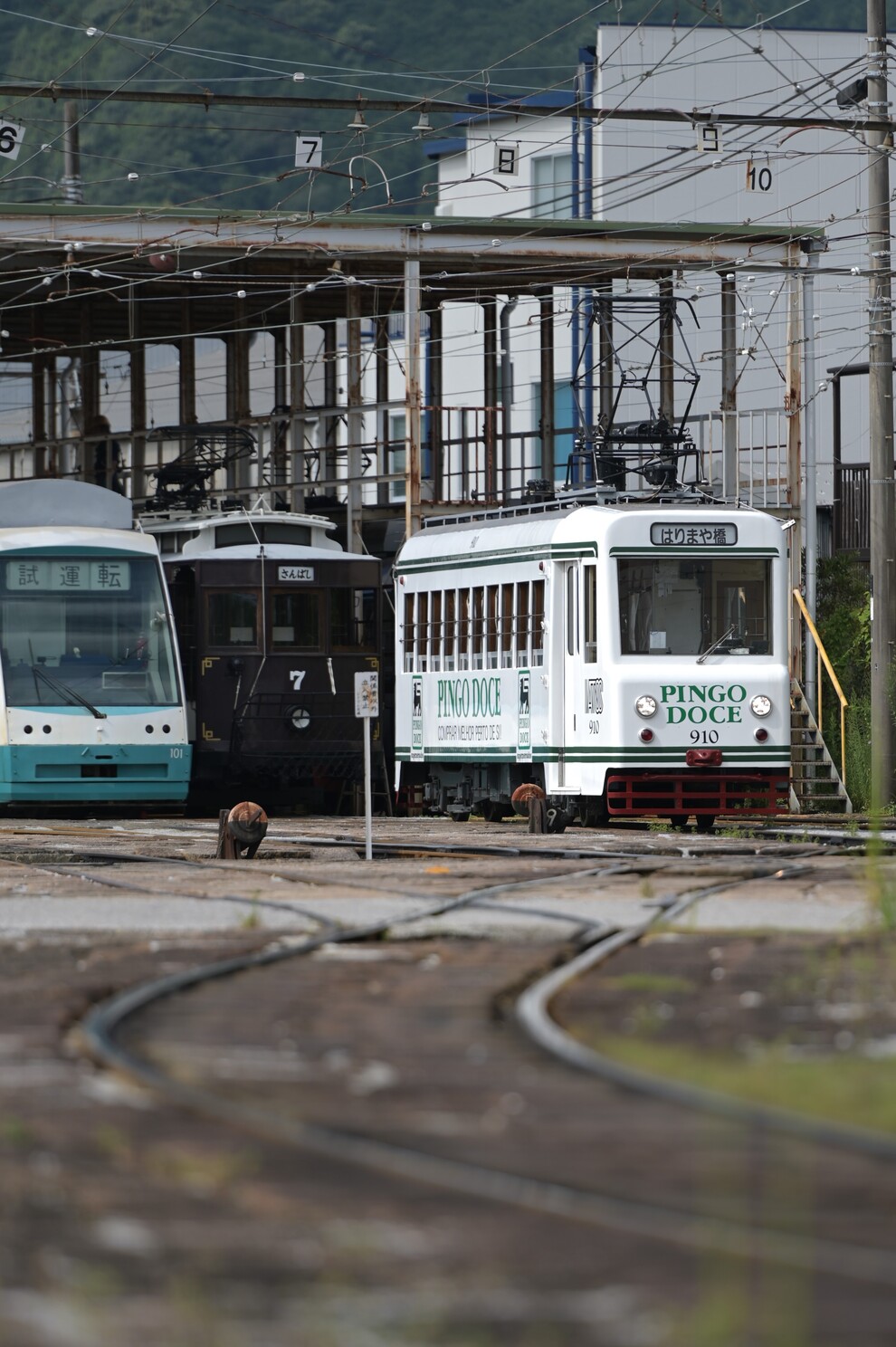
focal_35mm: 200
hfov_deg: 6.9
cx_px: 448
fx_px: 7477
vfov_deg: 10.3
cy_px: 674
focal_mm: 200
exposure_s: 1/1000
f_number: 2.8
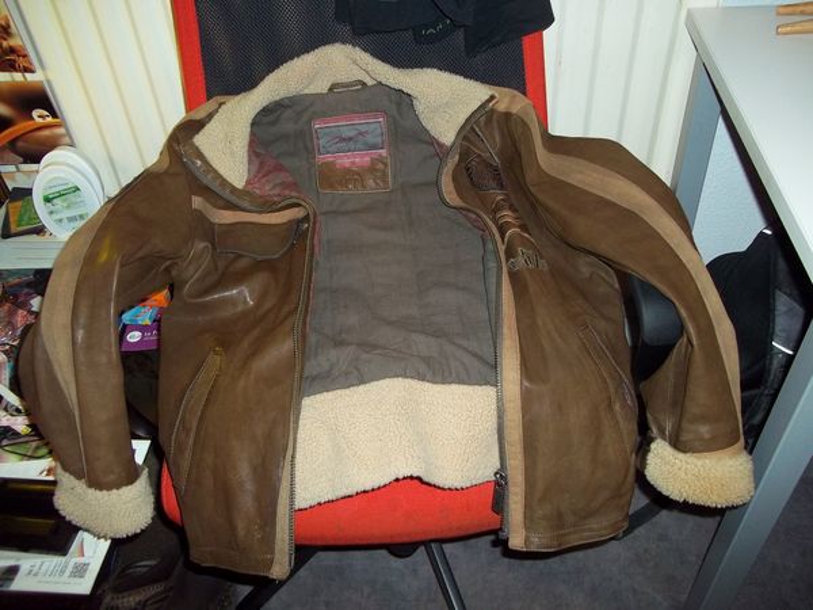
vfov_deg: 44.2
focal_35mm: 32
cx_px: 406
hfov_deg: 56.8
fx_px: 752
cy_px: 305
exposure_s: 1/30
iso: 160
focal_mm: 5.7
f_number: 2.9
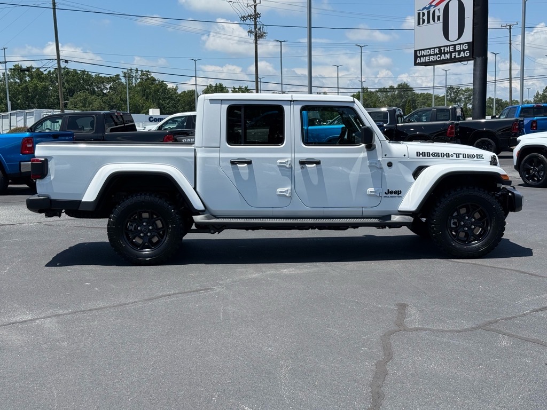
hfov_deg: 39.7
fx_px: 758
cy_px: 205
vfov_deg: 30.3
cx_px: 274
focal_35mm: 48
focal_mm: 6.76
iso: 64
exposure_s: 1/4878
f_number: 1.78
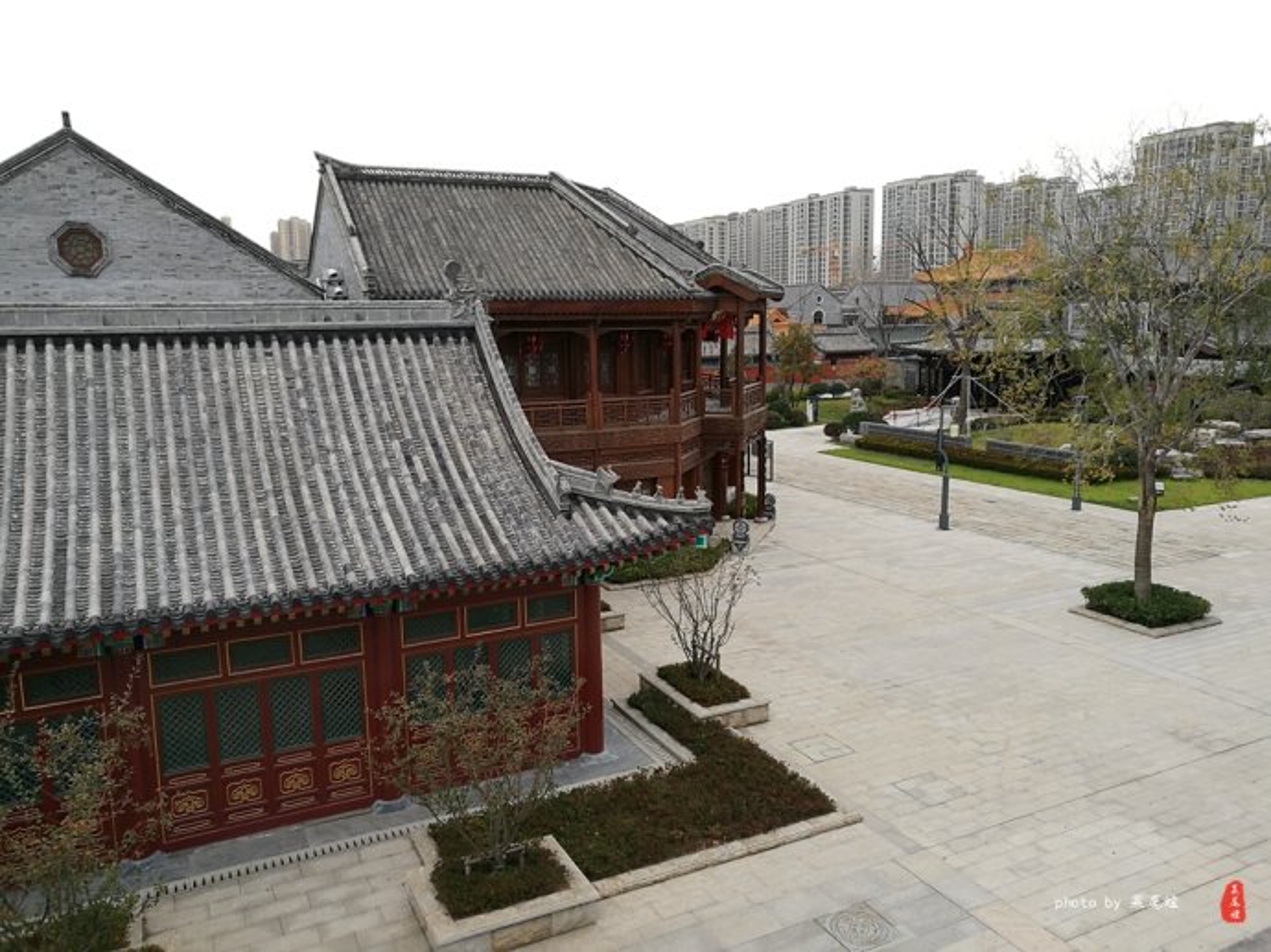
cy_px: 476
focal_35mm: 27
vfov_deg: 51.3
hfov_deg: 65.3
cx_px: 636
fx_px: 991
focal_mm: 4.5
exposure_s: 1/232
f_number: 2.2
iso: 50
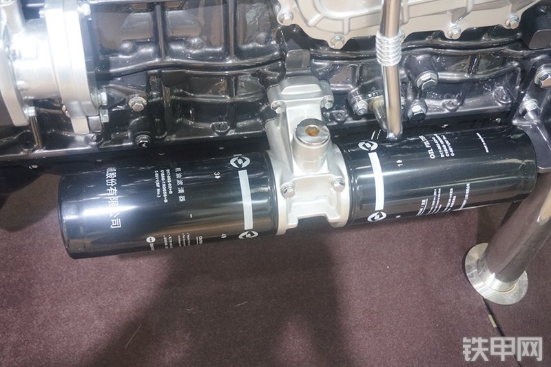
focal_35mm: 42
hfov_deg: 46.4
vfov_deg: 31.9
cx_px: 276
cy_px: 184
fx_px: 643
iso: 1250
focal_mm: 28
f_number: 4.5
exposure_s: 1/60
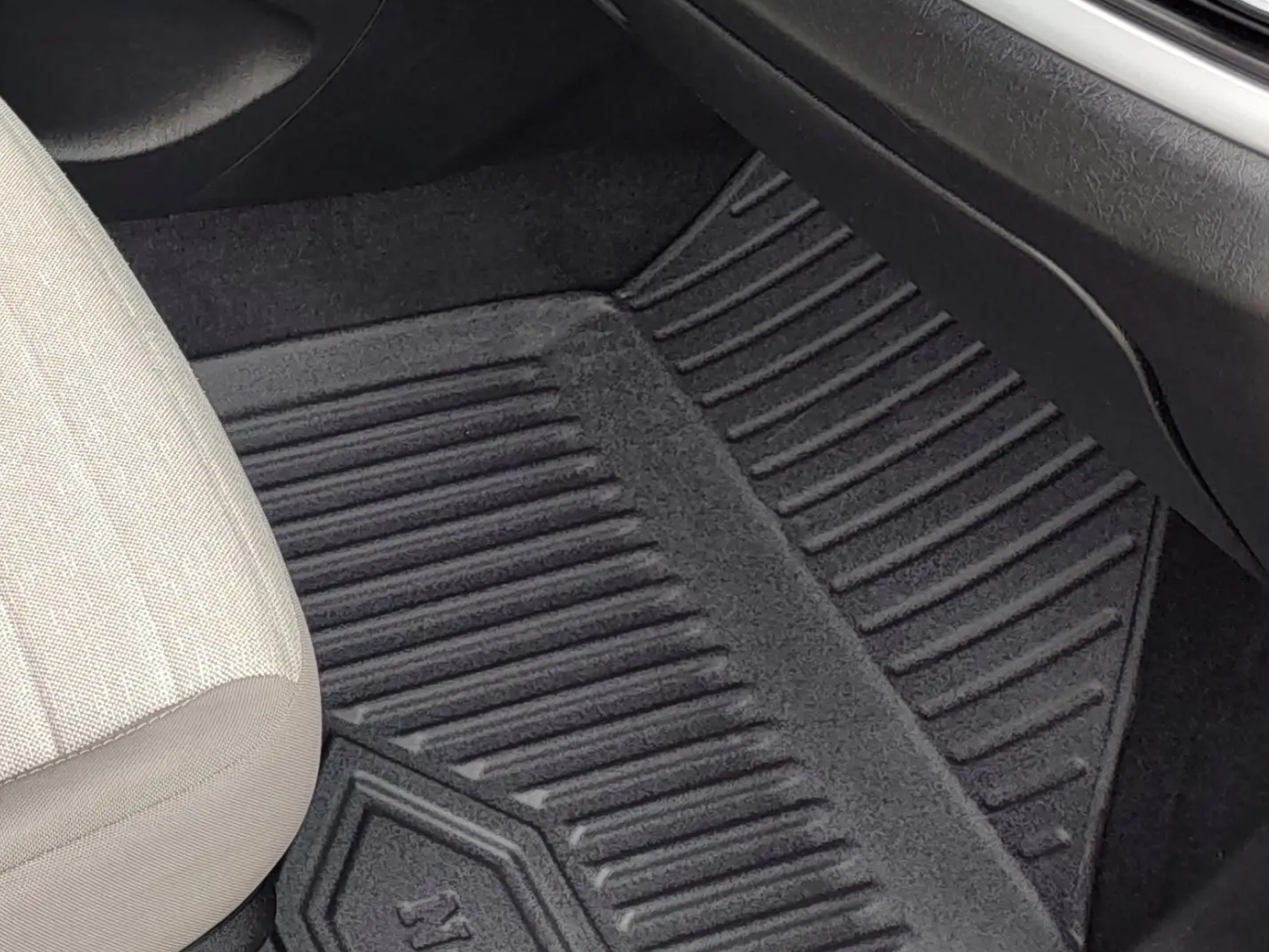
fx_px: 2090
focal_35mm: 57
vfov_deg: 23.6
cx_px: -191
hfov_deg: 29.7
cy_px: -160
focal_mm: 5.56
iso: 100
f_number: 1.8
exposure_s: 1/120
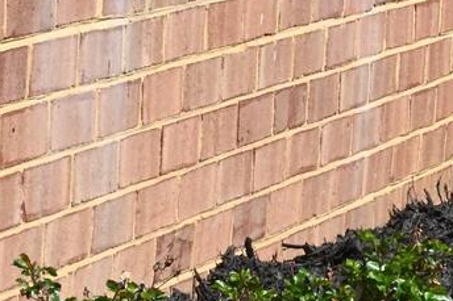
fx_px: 4339
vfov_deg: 3.9
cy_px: -385
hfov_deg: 5.8
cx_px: 1039
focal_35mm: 345
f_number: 22
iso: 2000
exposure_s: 1/800
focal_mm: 58
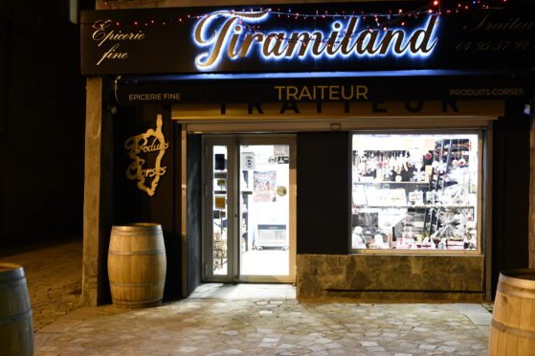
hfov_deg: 44.5
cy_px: 209
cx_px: 285
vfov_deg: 30.4
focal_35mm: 44
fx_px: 653
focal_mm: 32
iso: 1250
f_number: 2.8
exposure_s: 1/20
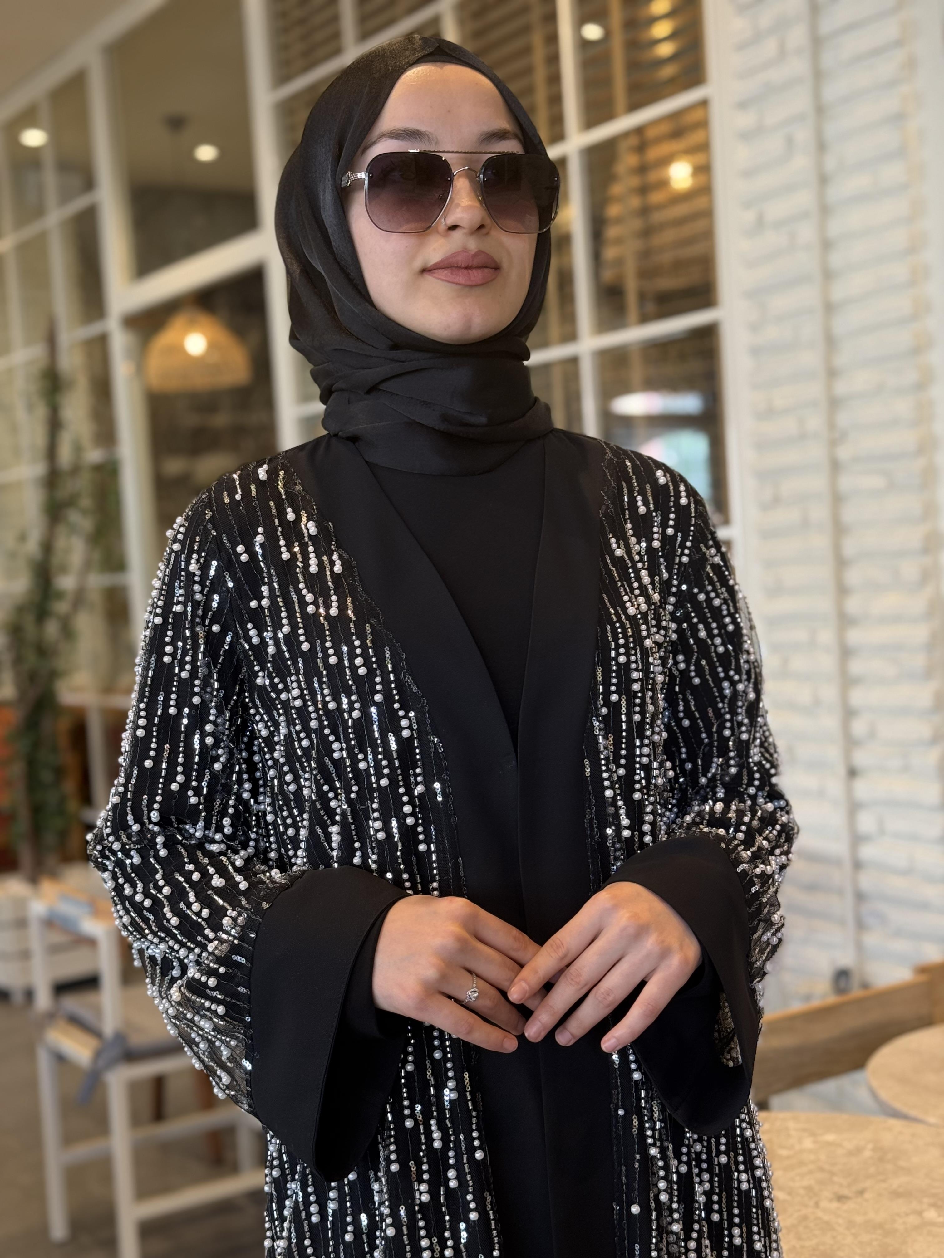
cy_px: 629
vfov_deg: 39.7
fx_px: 1745
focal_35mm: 48
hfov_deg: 30.3
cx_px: 472
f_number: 1.78
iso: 100
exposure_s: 1/50
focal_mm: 6.76
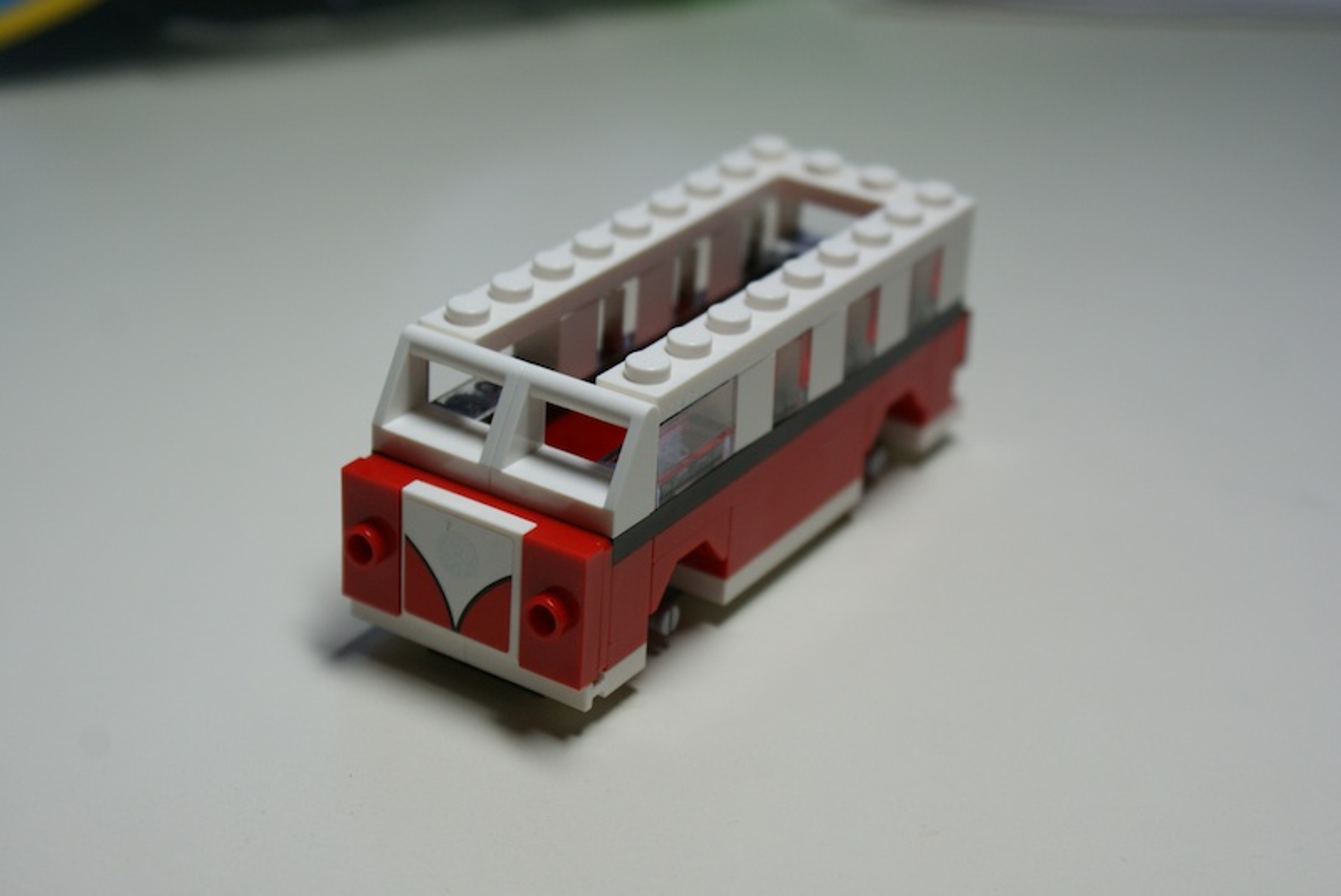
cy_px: 448
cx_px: 670
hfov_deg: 29.8
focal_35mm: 68
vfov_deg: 20.2
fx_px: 2517
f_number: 5.6
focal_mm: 45
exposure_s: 1/80
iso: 250
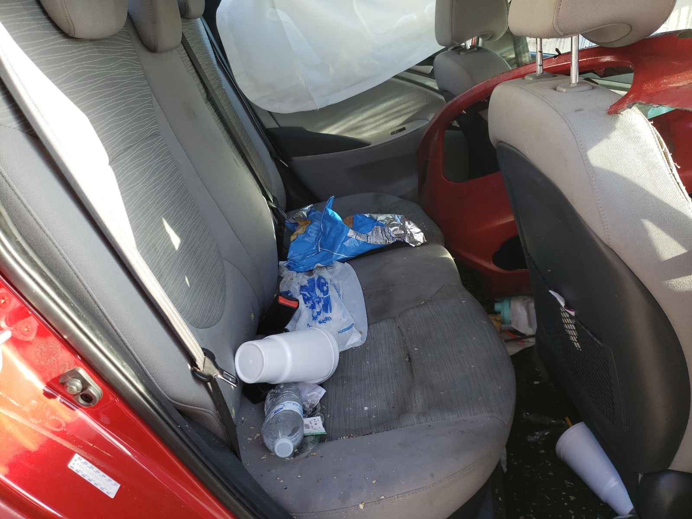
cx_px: 346
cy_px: 260
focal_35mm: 26
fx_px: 520
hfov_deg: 67.3
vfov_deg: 53.1
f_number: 1.5
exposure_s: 1/233
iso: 50
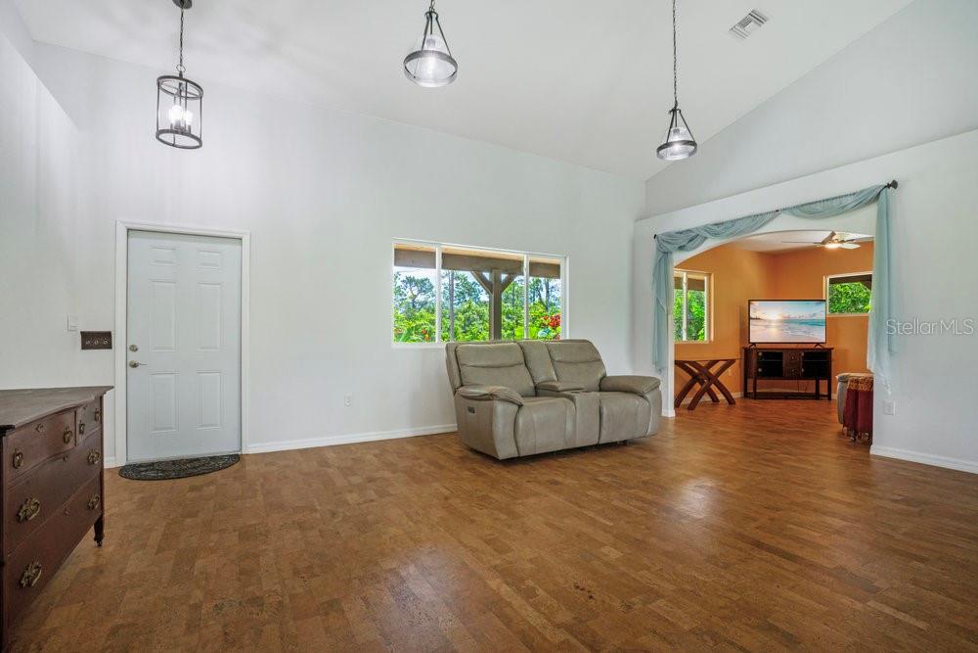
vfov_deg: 73.8
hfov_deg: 96.7
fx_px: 435
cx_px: 489
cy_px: 326
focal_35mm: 16
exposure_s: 1/30
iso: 200
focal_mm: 16
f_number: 16
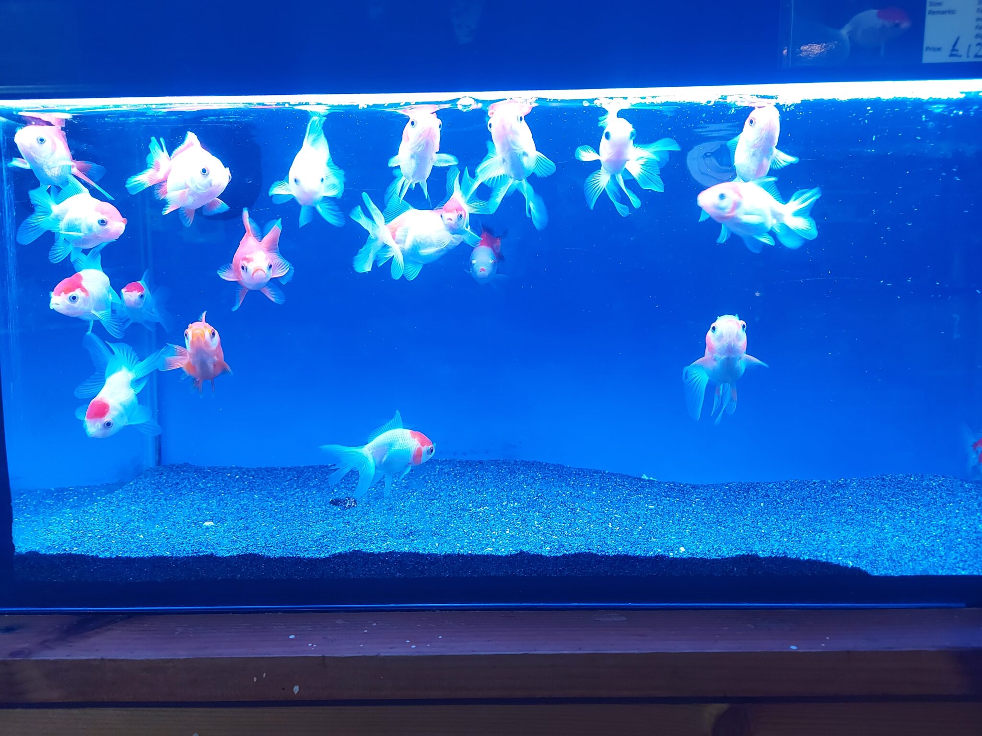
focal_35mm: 24
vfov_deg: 56.8
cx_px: 491
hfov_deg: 71.6
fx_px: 681
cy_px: 368
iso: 160
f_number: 1.8
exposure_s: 1/50
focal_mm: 5.23
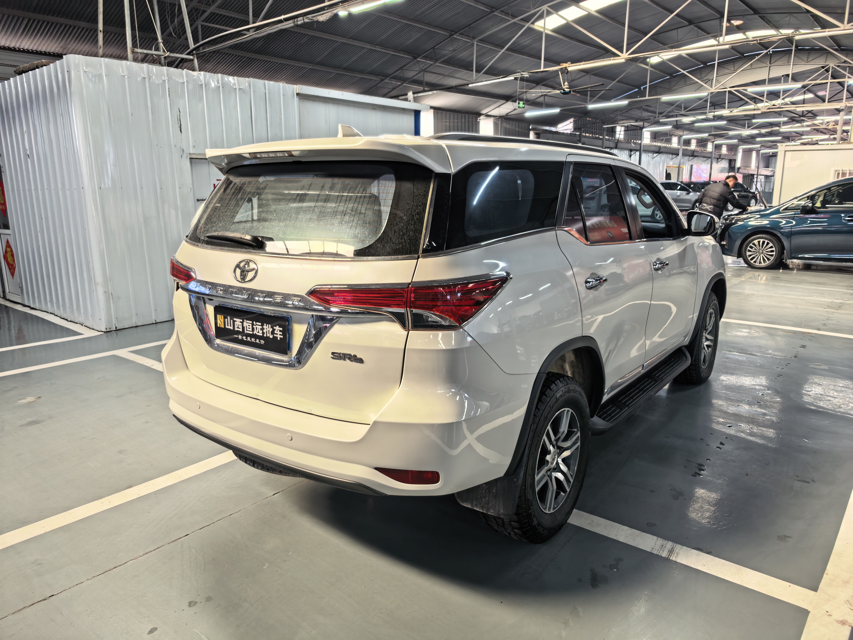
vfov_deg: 56.8
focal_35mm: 24
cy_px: 320
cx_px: 426
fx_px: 591
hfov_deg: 71.6
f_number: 1.4
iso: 50
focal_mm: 5.75
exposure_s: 1/126
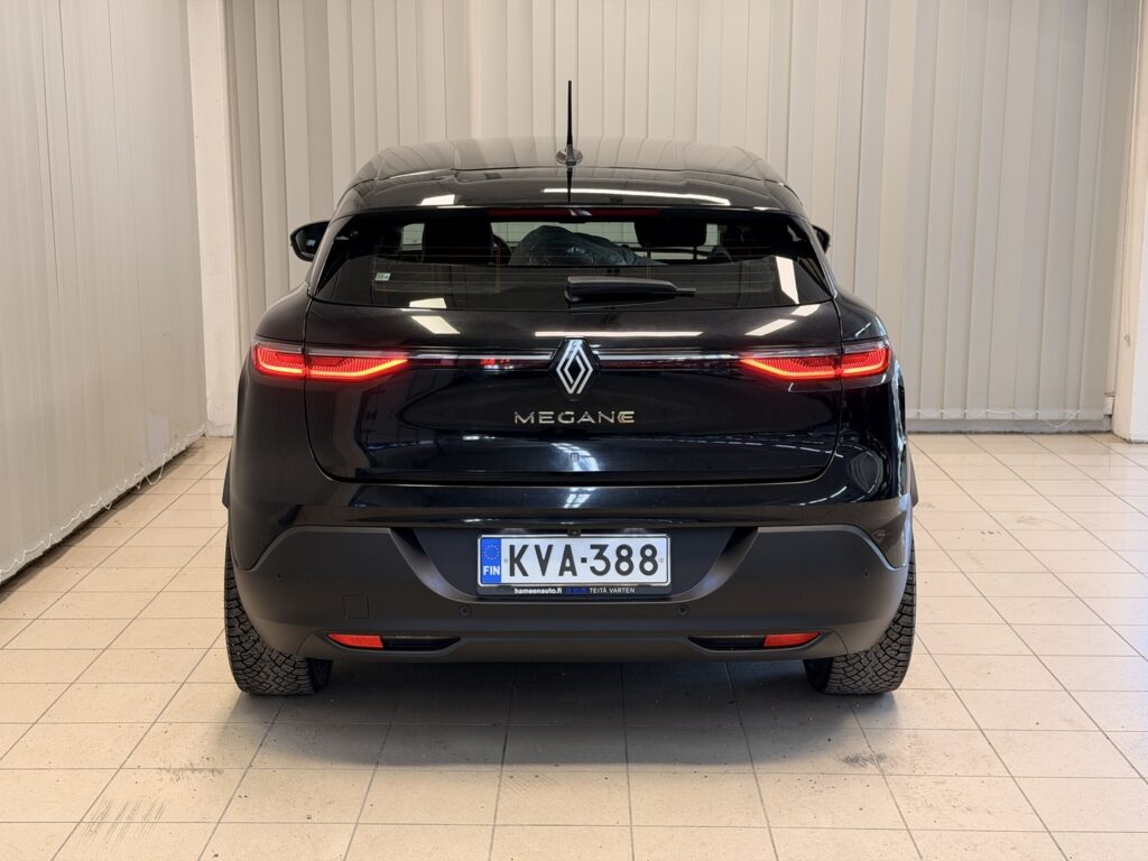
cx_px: 574
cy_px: 430
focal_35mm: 48
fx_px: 1592
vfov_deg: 30.3
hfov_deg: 39.7
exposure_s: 1/100
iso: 125
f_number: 1.78
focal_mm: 6.76
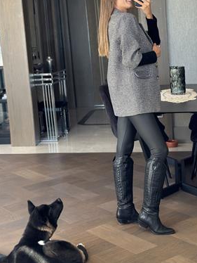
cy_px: 105
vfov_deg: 29.7
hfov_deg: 22.5
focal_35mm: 65
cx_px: 132
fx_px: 493
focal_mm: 6.86
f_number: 1.78
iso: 125
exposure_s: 1/84
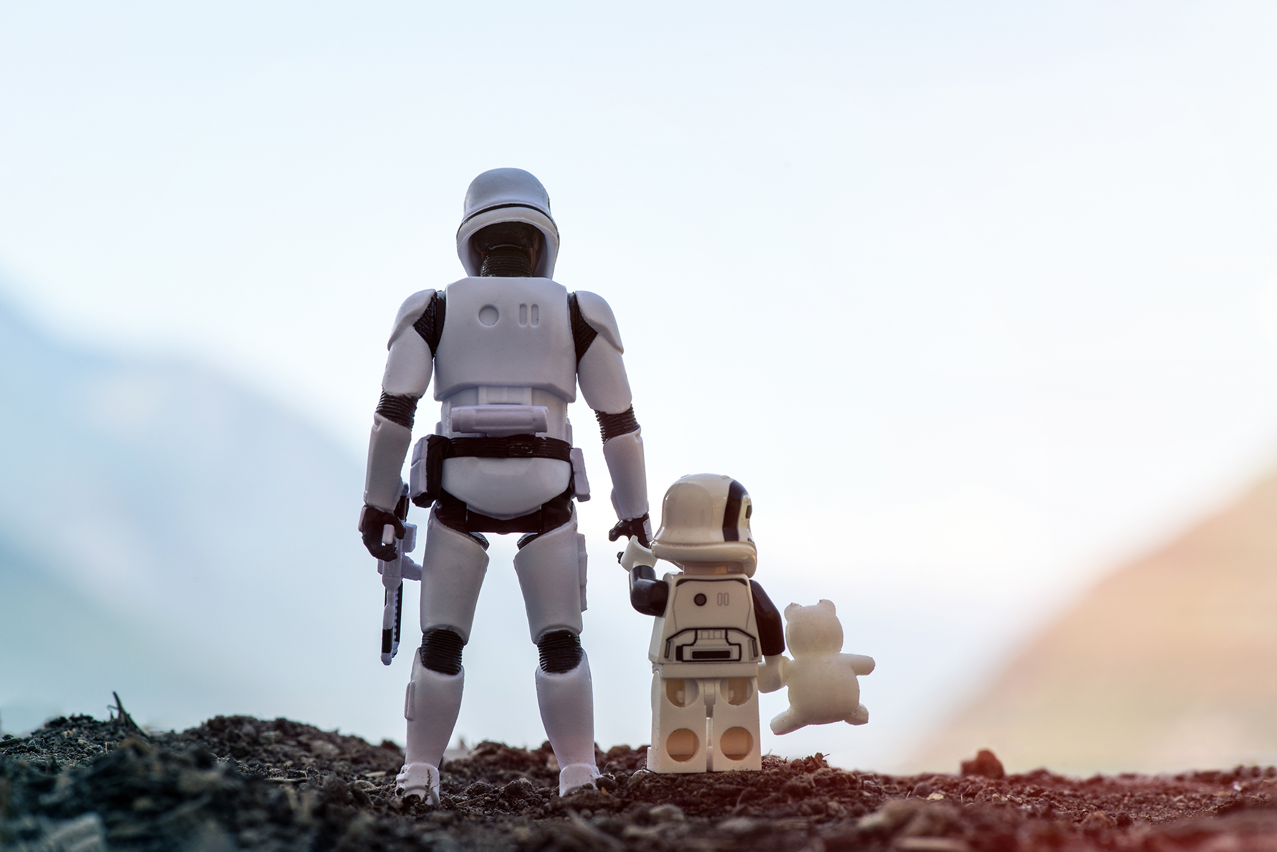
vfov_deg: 13.1
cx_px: 638
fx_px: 3726
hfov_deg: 19.4
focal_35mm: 105
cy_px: 426
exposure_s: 1/100
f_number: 14
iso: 64
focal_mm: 105
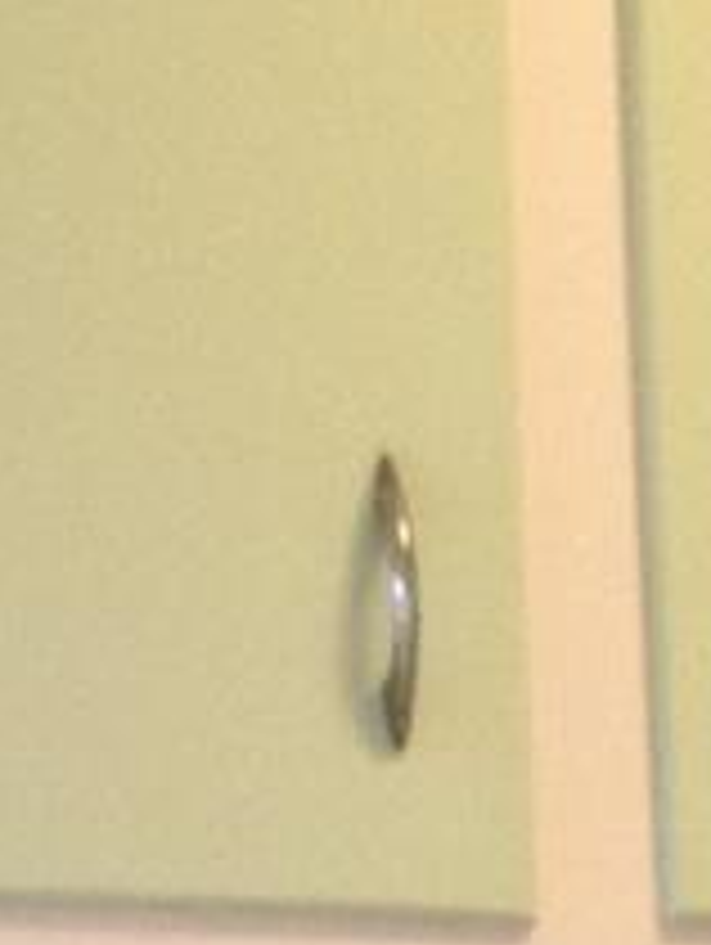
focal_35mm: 256
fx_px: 6997
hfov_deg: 5.6
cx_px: 1719
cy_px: 2552
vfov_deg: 7.1
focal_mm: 4.28
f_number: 2.4
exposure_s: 1/20
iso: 100
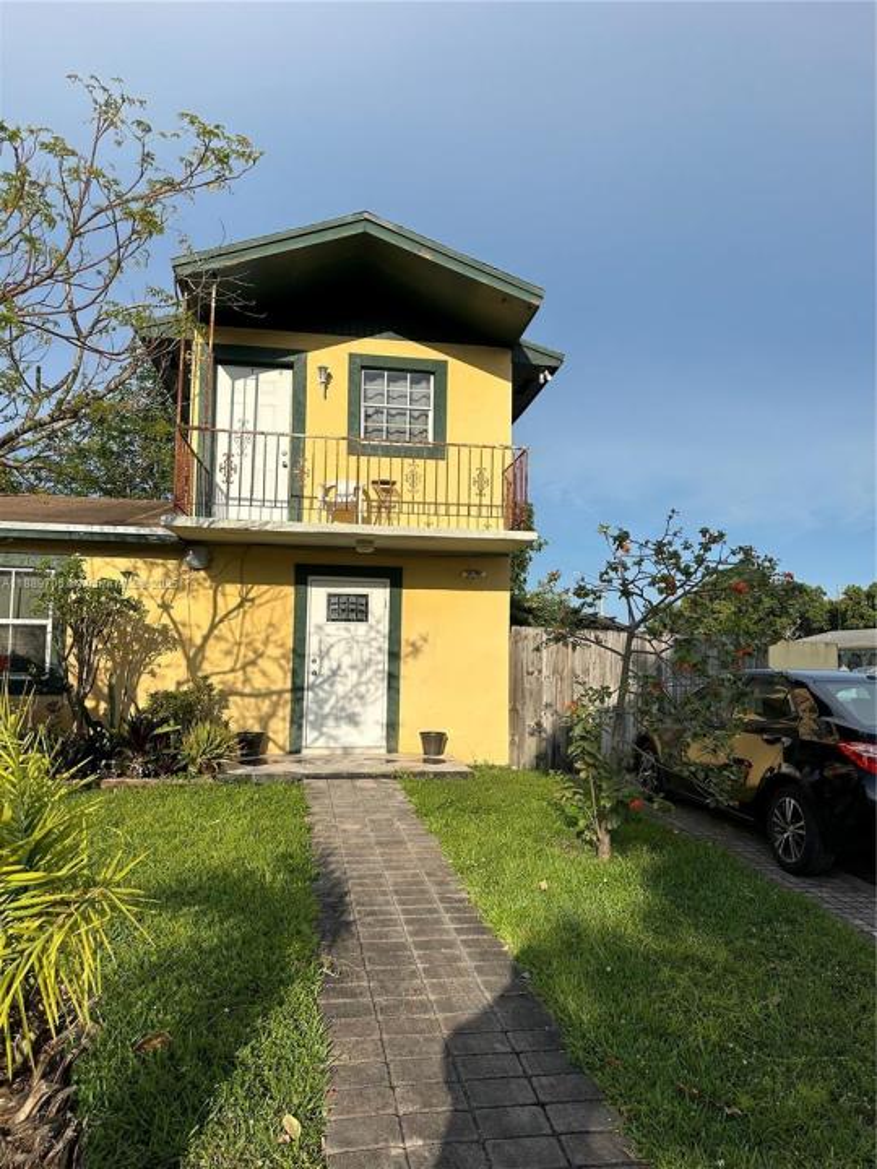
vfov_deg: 71.6
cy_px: 584
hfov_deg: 56.8
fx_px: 811
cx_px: 438
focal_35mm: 24
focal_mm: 6.86
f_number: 1.78
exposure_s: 1/6623
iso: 80
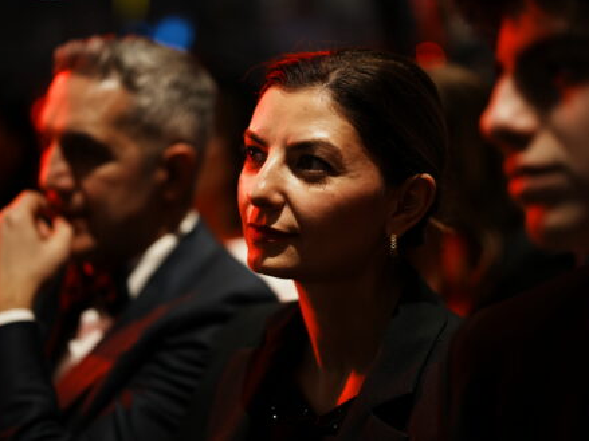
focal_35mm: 93
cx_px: 279
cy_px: 220
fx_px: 1582
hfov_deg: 21.1
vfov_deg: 15.9
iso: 640
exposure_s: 1/125
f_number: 1.8
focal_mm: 85
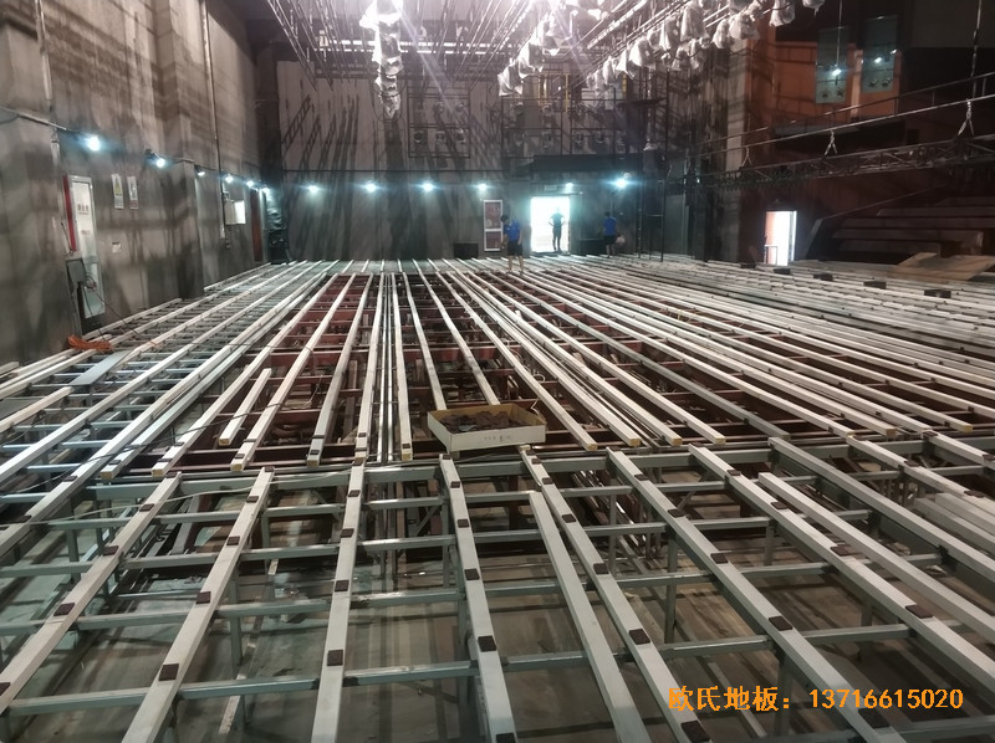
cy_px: 372
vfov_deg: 51.3
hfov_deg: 65.4
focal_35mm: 27
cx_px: 498
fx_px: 775
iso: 583
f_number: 1.8
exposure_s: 1/17
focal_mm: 3.82
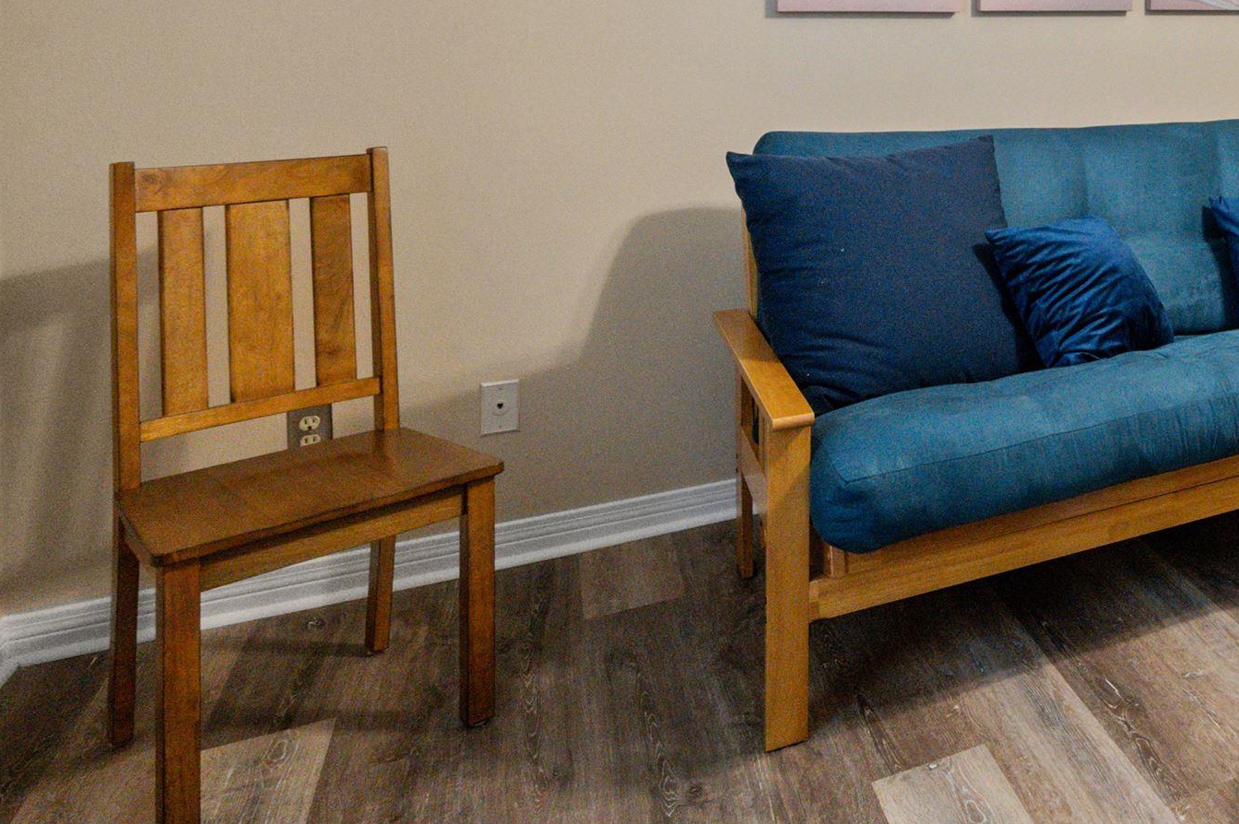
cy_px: -28
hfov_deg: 46.1
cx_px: 1316
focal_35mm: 32
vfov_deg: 36.3
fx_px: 1100
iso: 2500
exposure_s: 1/20
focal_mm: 14
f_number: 10
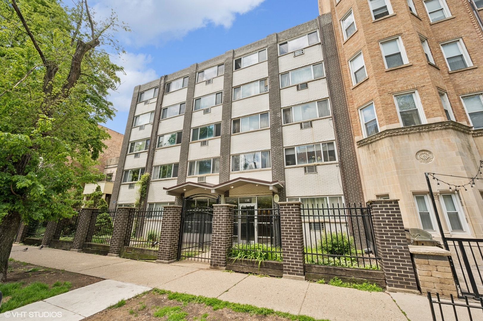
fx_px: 188
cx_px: 242
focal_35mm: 14
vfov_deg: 81.1
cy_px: 160
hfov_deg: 104.3
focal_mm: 14
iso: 100
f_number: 10
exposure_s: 1/50
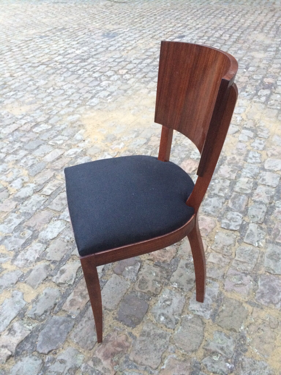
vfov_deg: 61.7
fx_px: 314
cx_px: 140
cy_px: 188
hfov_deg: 48.2
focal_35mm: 29
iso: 320
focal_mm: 4.15
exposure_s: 1/20
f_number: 2.2
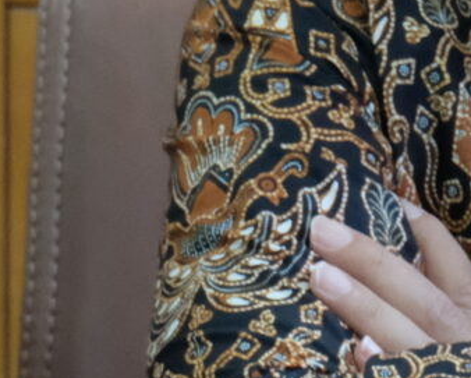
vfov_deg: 1.4
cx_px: -365
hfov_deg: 1.8
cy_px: 227
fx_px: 15054
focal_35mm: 1079
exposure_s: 1/20
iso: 3200
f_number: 5.4
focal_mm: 101.2
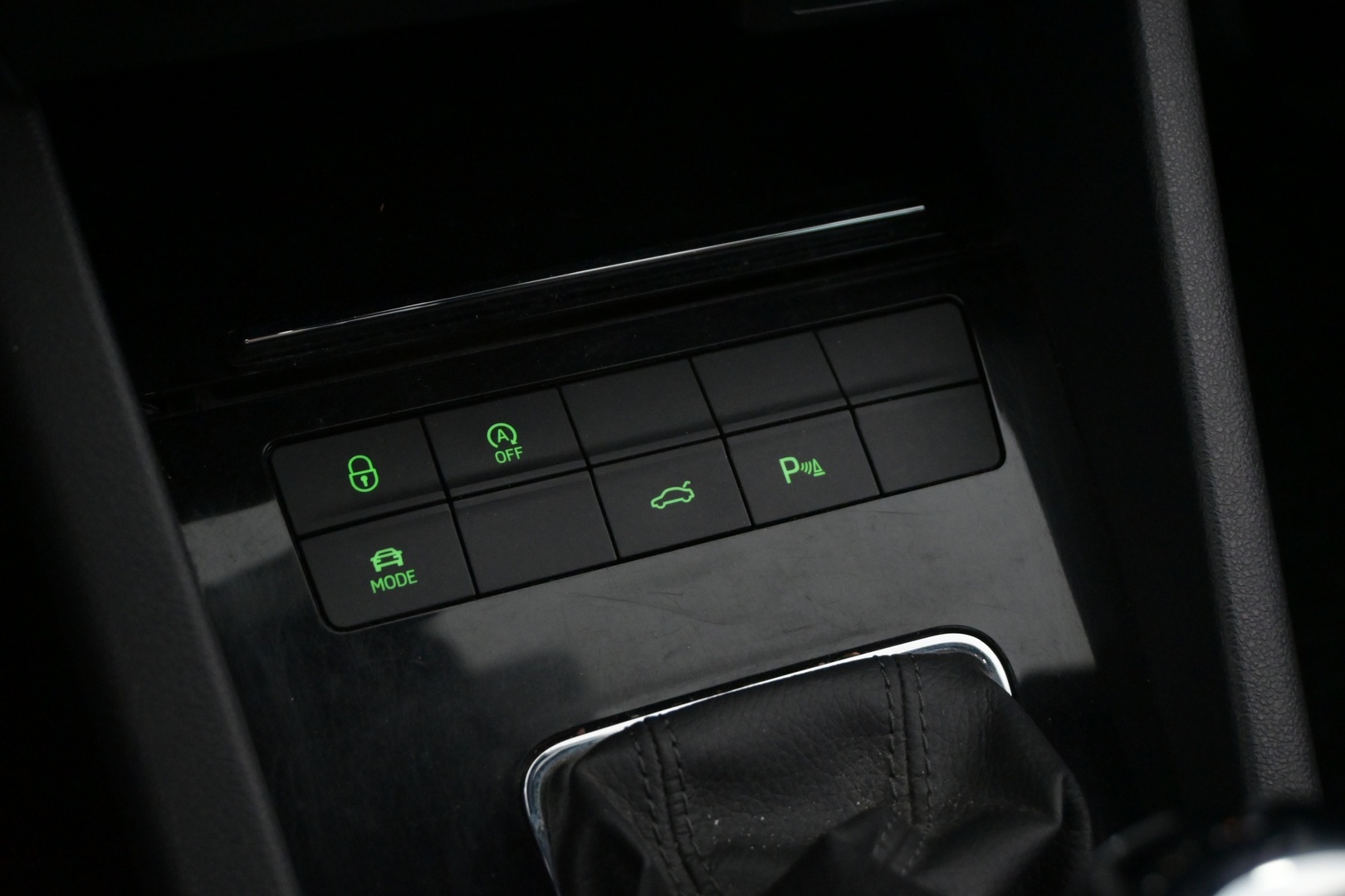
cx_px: 672
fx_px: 1765
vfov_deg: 28.5
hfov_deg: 41.7
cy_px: 448
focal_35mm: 47
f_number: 5
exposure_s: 1/50
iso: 4500
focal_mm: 31.5
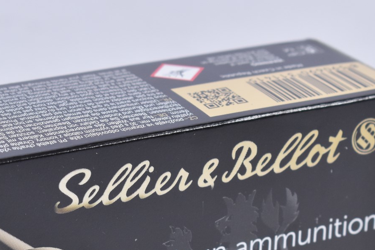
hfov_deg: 11.1
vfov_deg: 7.4
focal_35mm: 185
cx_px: 136
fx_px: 1928
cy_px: 260
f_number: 5.6
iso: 640
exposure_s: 1/50
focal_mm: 55
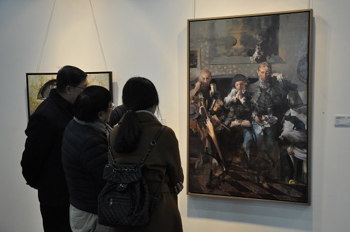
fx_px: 427
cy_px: 112
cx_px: 182
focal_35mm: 44
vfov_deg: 30.4
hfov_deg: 44.6
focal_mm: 28
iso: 2000
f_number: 4.2
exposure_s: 1/80
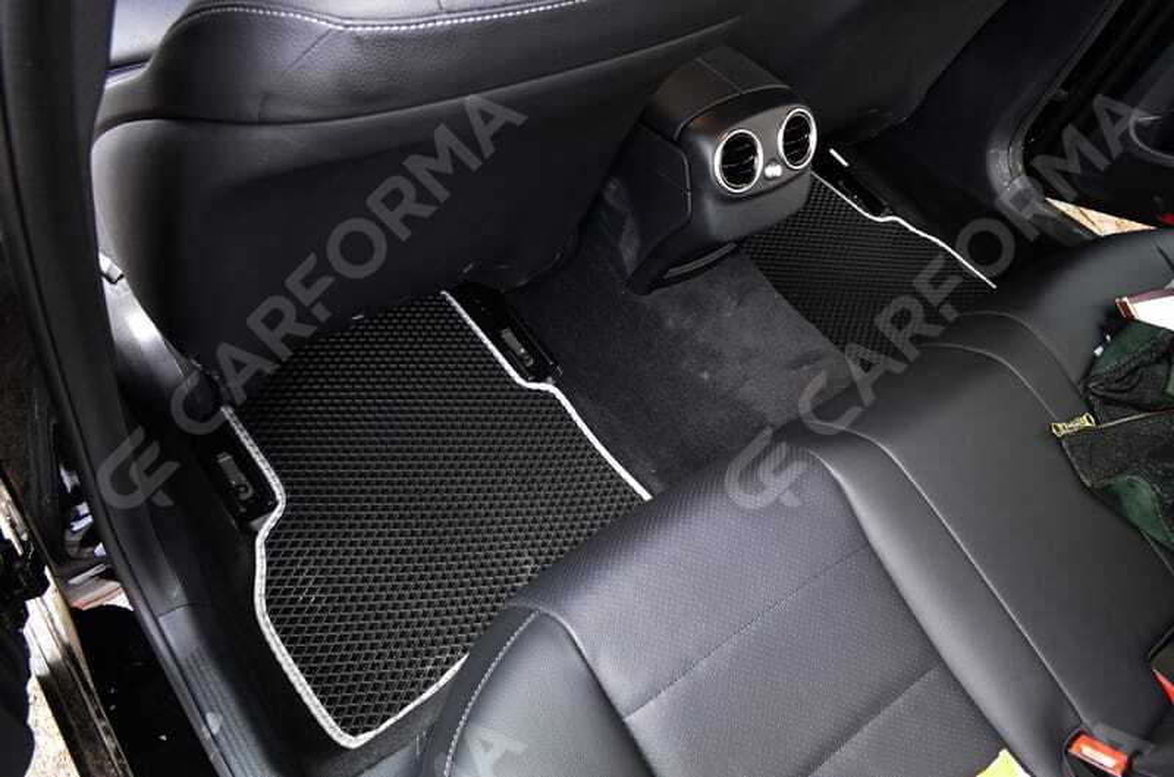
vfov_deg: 47.7
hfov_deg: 67.5
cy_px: 388
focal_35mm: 27
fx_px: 878
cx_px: 587
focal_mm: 18
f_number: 5.6
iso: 800
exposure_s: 1/10
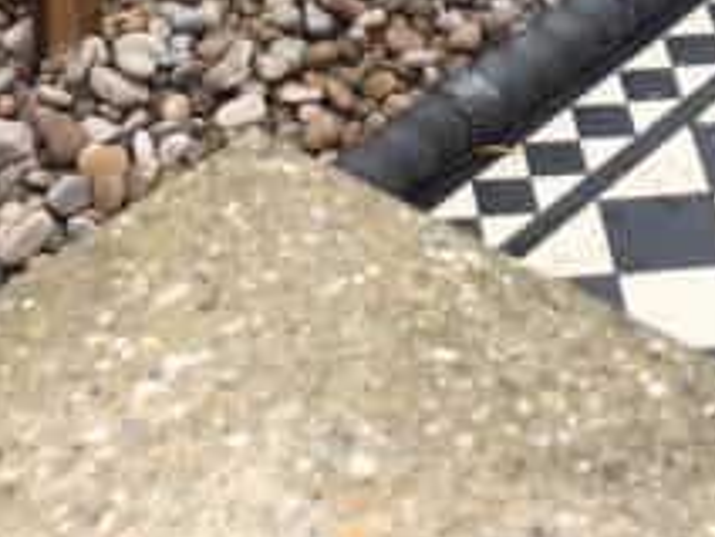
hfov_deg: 13.5
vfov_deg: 9.1
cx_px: 383
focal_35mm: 146
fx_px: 3016
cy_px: -743
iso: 25
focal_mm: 4.15
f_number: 2.2
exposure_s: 1/311
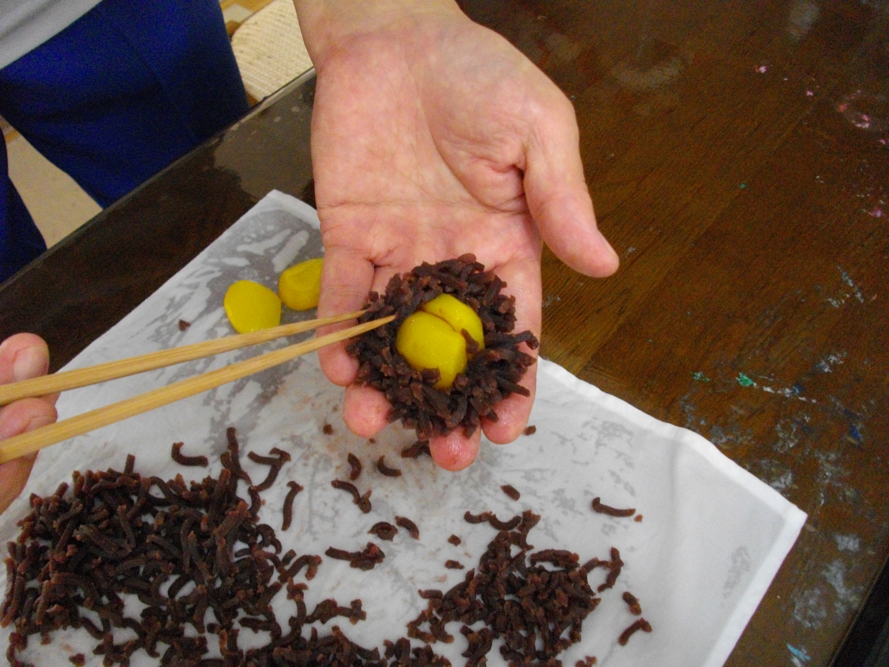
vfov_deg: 44.2
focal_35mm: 32
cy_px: 334
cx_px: 444
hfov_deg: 56.8
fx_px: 822
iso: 604
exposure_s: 1/50
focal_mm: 5.7
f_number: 2.9
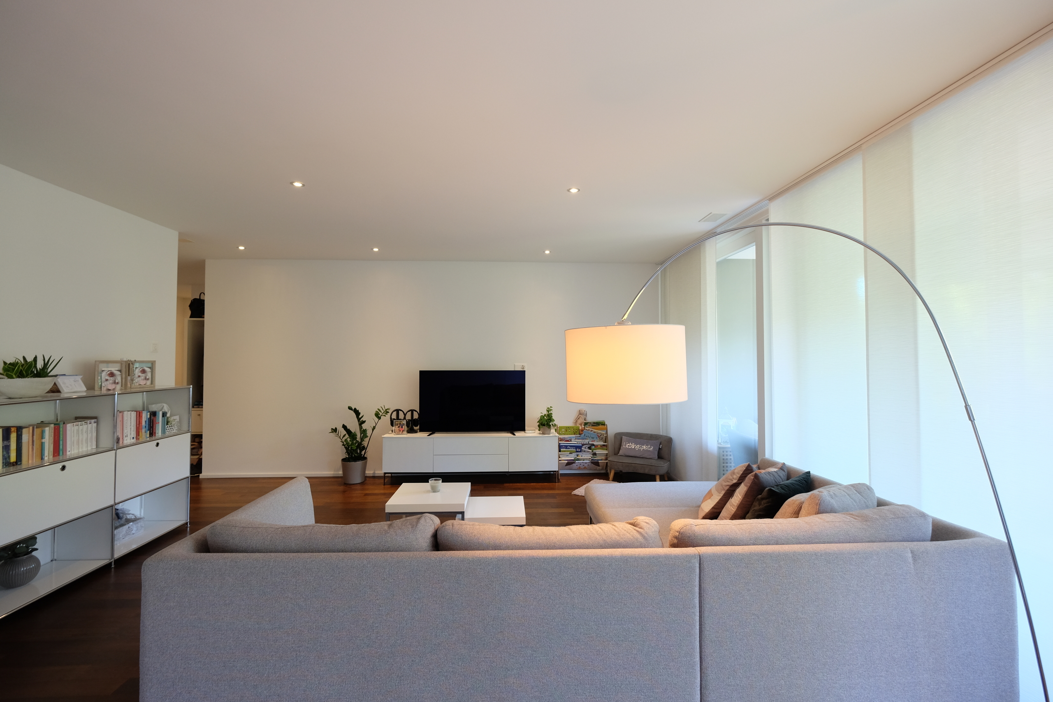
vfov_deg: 77.3
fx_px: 439
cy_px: 351
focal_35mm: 15
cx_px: 526
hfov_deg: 100.4
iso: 400
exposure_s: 1/15
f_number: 4
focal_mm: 10
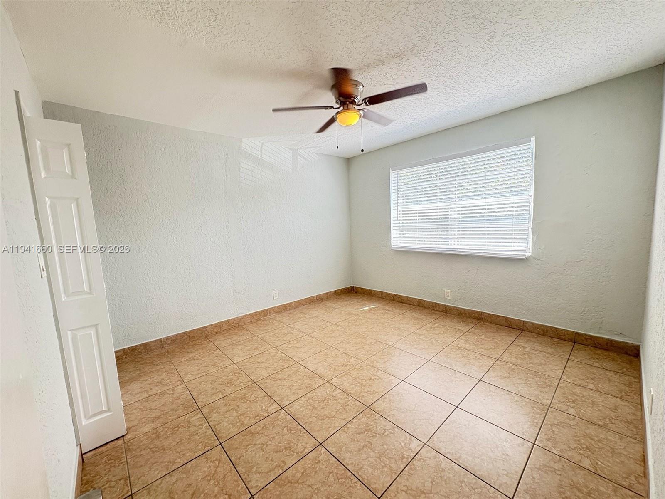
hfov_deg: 102.1
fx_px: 269
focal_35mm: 14
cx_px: 332
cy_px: 250
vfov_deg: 85.7
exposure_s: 1/60
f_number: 2.2
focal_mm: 2.22
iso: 200
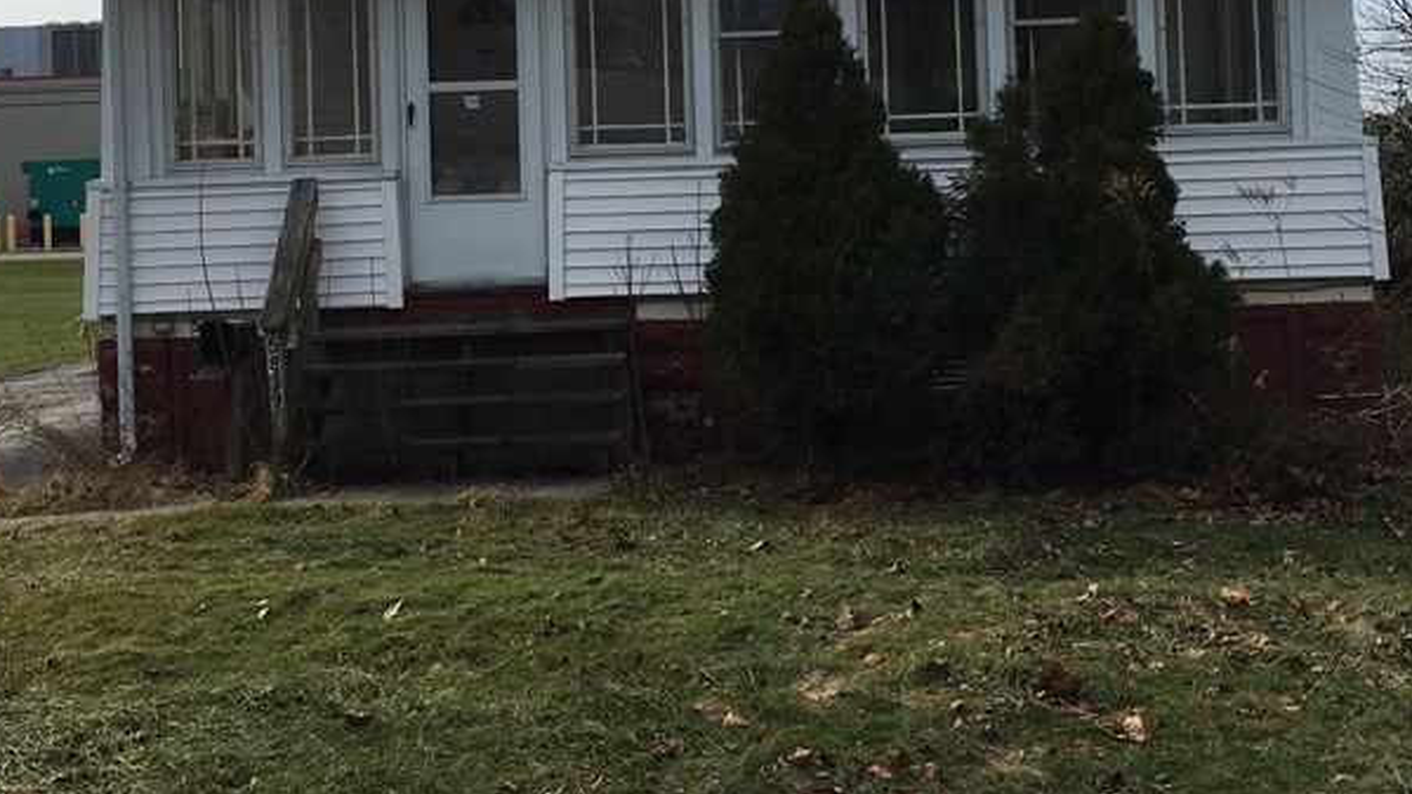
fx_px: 2022
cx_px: 646
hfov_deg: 38.5
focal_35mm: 54
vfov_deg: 22.0
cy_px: 163
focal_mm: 4.15
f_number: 2.2
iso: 25
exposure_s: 1/1261
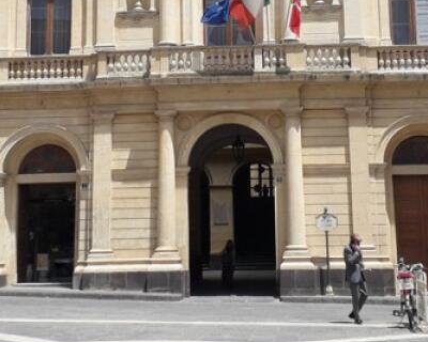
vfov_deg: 19.0
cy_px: 14
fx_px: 1001
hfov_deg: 24.1
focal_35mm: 79
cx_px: 230
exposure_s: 1/1802
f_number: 1.9
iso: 40
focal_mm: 3.6
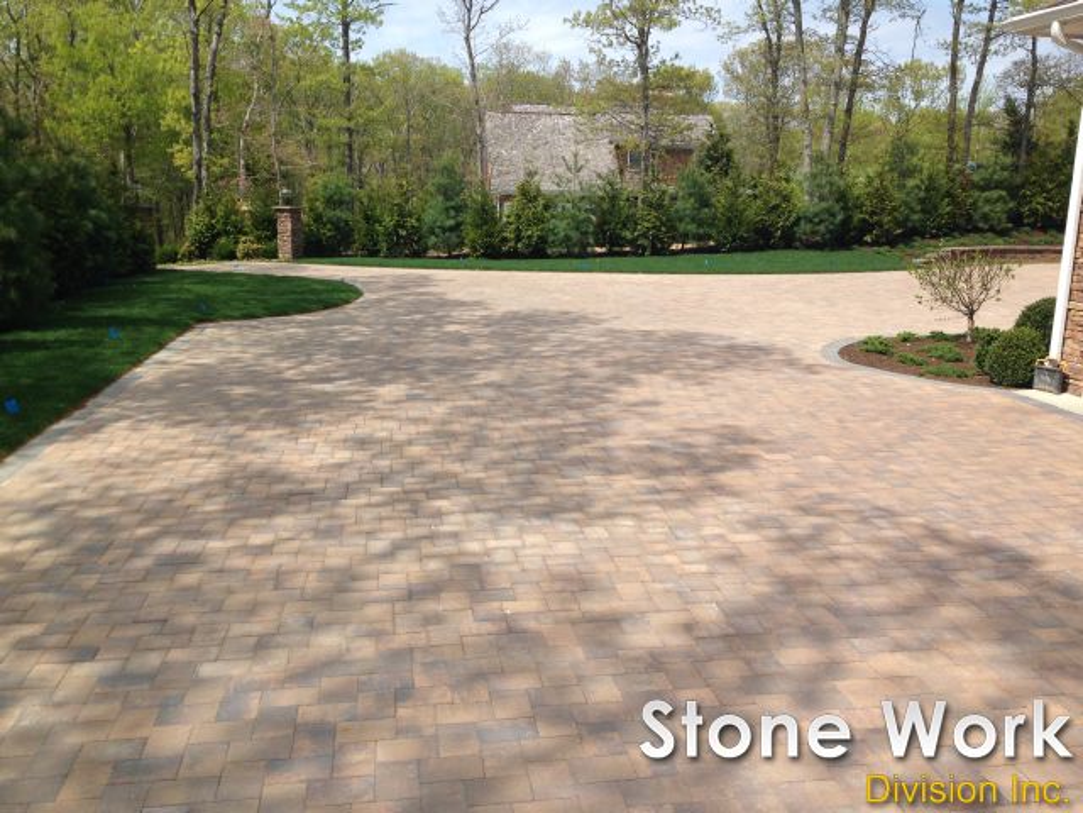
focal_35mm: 33
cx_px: 542
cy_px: 406
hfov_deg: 55.4
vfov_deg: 42.9
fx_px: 1032
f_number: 2.4
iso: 50
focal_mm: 4.12
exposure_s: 1/1595
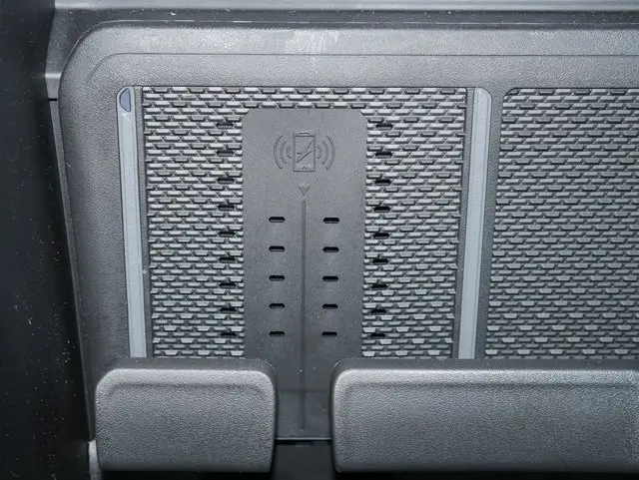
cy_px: 240
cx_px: 320
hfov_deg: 31.2
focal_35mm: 62
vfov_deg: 23.7
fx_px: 1145
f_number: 5.4
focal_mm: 31
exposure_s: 1/60
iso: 200
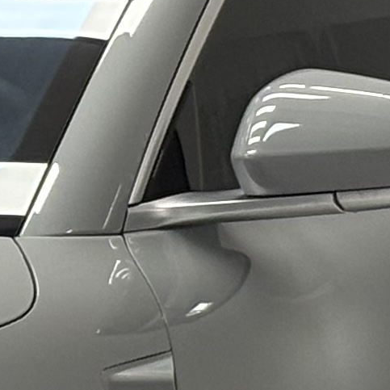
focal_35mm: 384
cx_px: -399
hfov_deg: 4.5
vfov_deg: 4.5
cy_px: 602
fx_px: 4895
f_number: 1.6
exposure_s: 1/100
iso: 64
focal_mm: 5.96
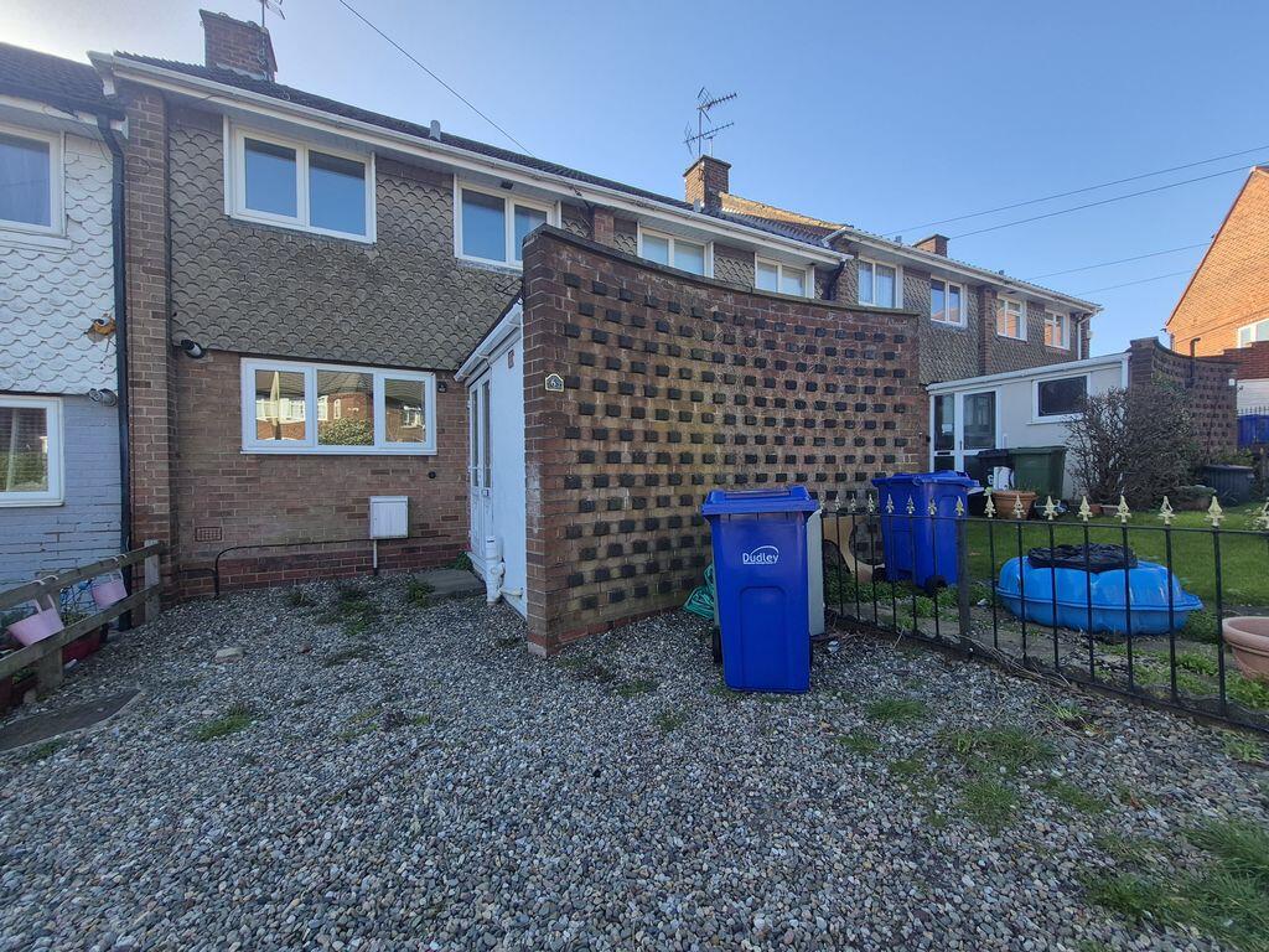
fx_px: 477
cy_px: 476
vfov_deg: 89.9
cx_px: 634
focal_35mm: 13
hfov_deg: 106.2
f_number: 2.2
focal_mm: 1.74
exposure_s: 1/507
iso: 50
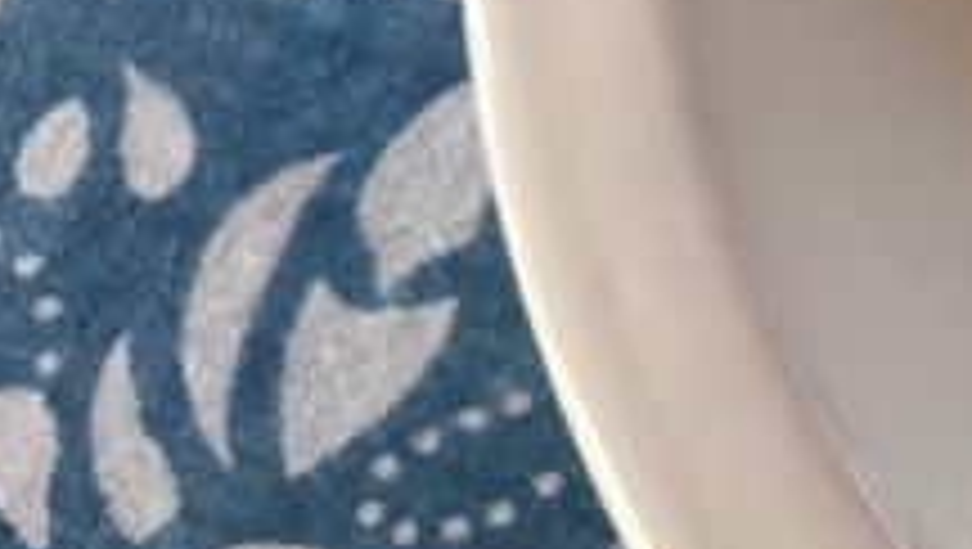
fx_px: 3638
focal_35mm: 141
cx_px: 1917
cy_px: -72
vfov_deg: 8.6
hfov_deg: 13.2
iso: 25
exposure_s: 1/121
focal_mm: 3.99
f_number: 1.8
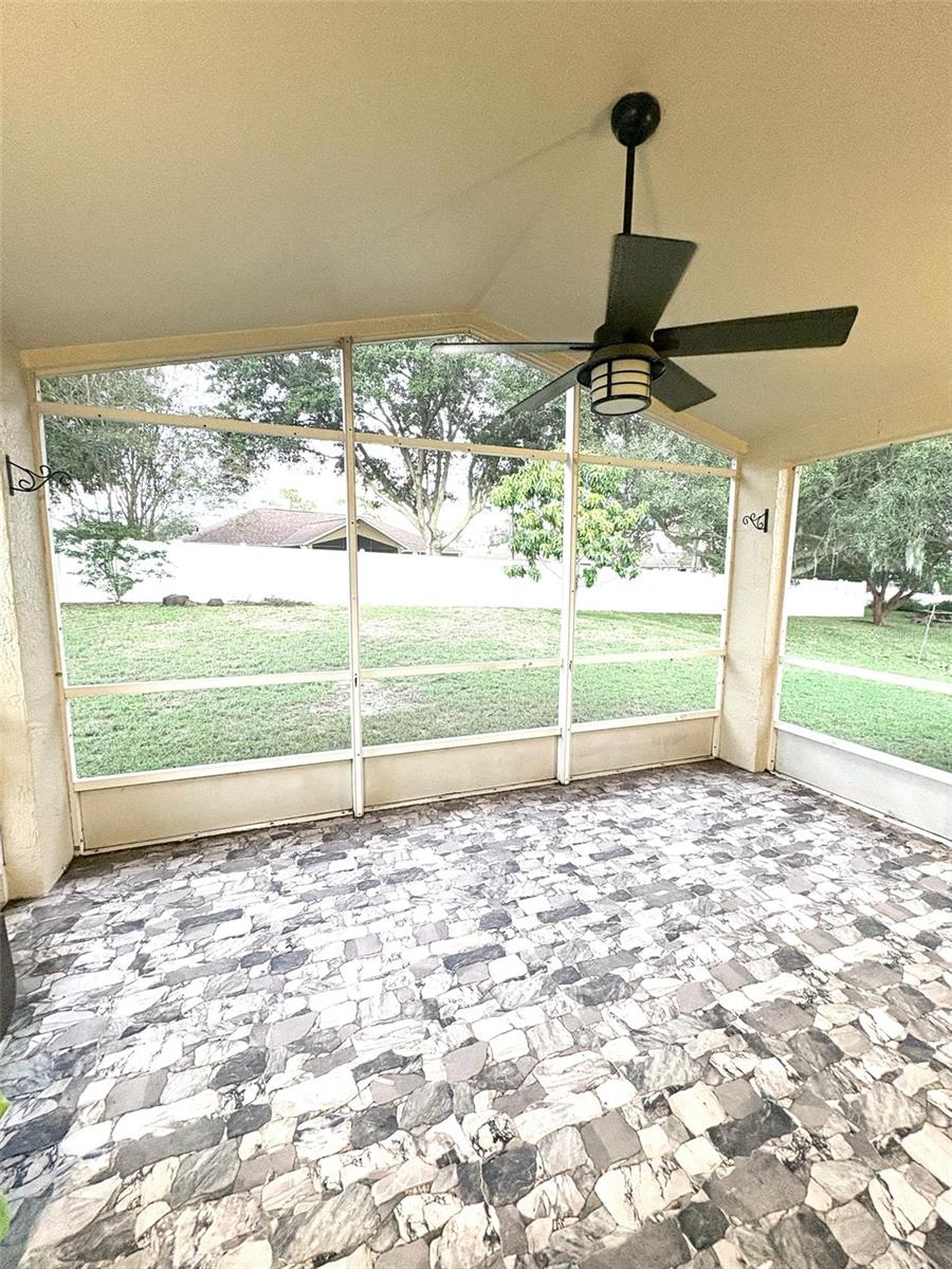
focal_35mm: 14
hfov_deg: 85.7
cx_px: 476
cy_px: 634
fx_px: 513
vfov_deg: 102.1
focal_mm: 2.22
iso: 250
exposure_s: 1/60
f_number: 2.2
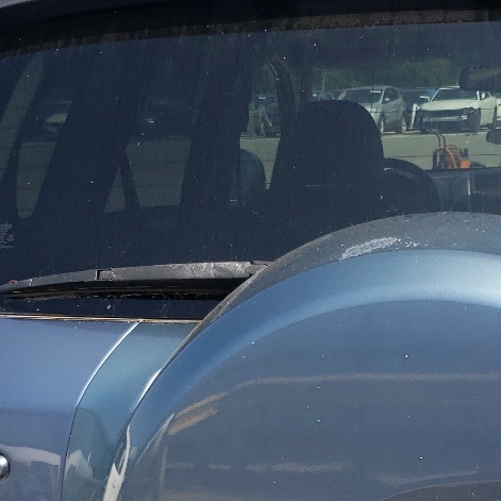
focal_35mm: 78
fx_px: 1277
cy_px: 412
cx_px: 370
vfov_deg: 21.9
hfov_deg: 22.0
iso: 50
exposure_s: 1/1667
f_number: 1.5
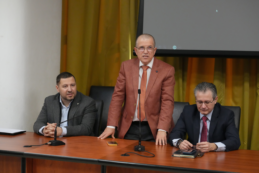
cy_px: 86
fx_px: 555
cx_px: 130
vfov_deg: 17.7
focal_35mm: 77
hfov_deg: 26.3
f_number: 4.5
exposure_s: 1/250
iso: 6400
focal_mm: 77.2
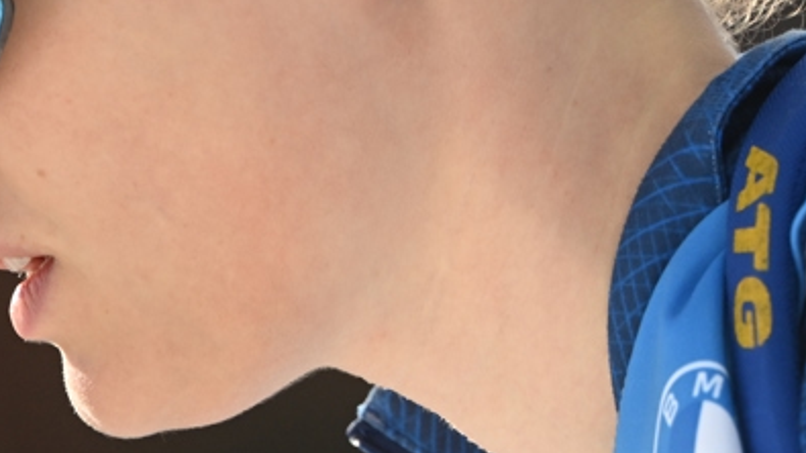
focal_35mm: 1155
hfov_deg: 1.9
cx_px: 1000
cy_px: 14
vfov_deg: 1.1
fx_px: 24680
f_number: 4
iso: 640
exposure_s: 1/4000
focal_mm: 320
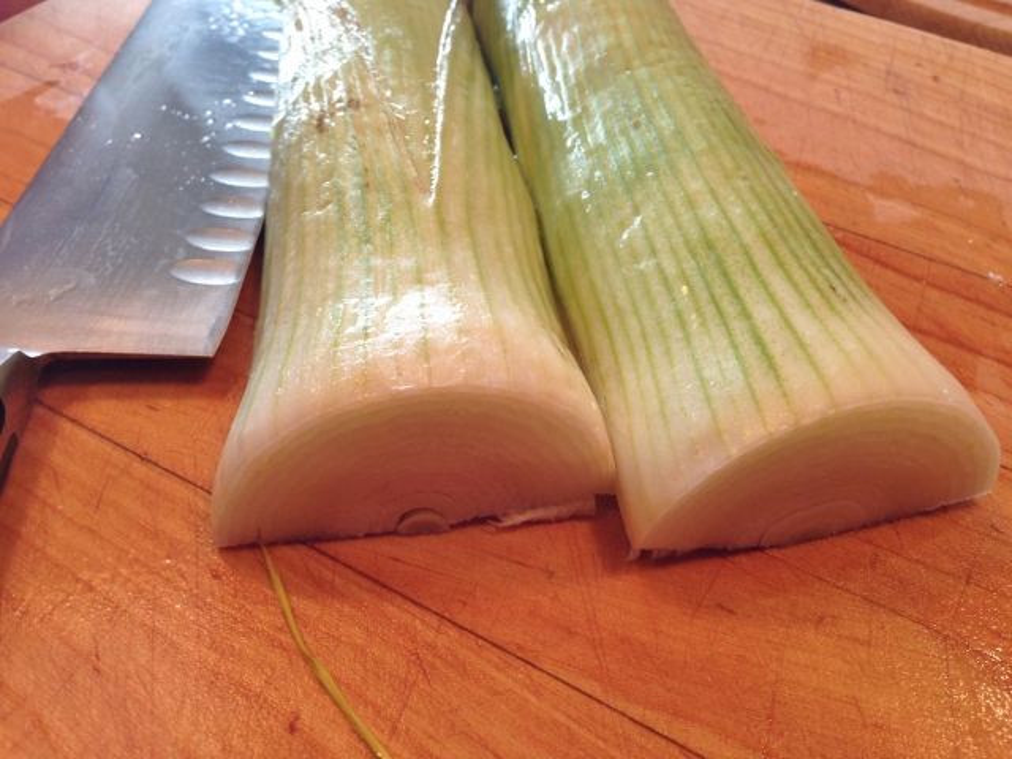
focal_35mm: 33
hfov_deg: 55.4
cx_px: 506
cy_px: 380
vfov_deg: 42.9
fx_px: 965
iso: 50
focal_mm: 4.12
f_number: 2.4
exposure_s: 1/24
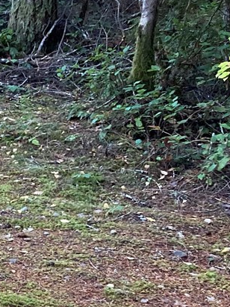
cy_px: 197
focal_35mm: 109
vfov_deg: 18.0
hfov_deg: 12.6
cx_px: -155
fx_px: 966
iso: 160
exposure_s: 1/60
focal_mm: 3.99
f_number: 1.8
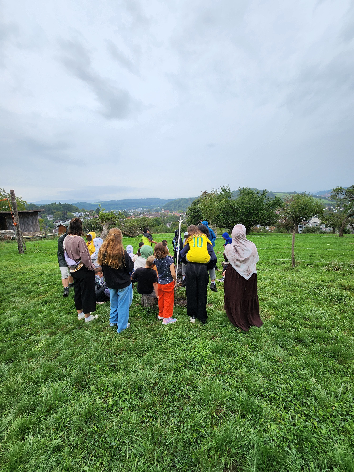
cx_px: 177
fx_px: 177
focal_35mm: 13
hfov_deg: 89.9
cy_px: 236
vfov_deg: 106.2
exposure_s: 1/769
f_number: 2.2
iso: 50
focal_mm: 2.2
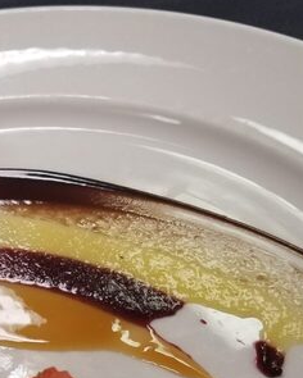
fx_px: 740
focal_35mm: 66
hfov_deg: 22.1
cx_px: -12
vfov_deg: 28.1
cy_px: 300
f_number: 1.7
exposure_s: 1/60
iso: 100
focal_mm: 4.25
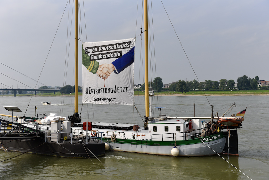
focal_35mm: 38
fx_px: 284
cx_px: 134
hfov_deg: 50.7
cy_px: 90
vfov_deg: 35.1
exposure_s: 1/4000
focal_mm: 38
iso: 320
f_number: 4.5
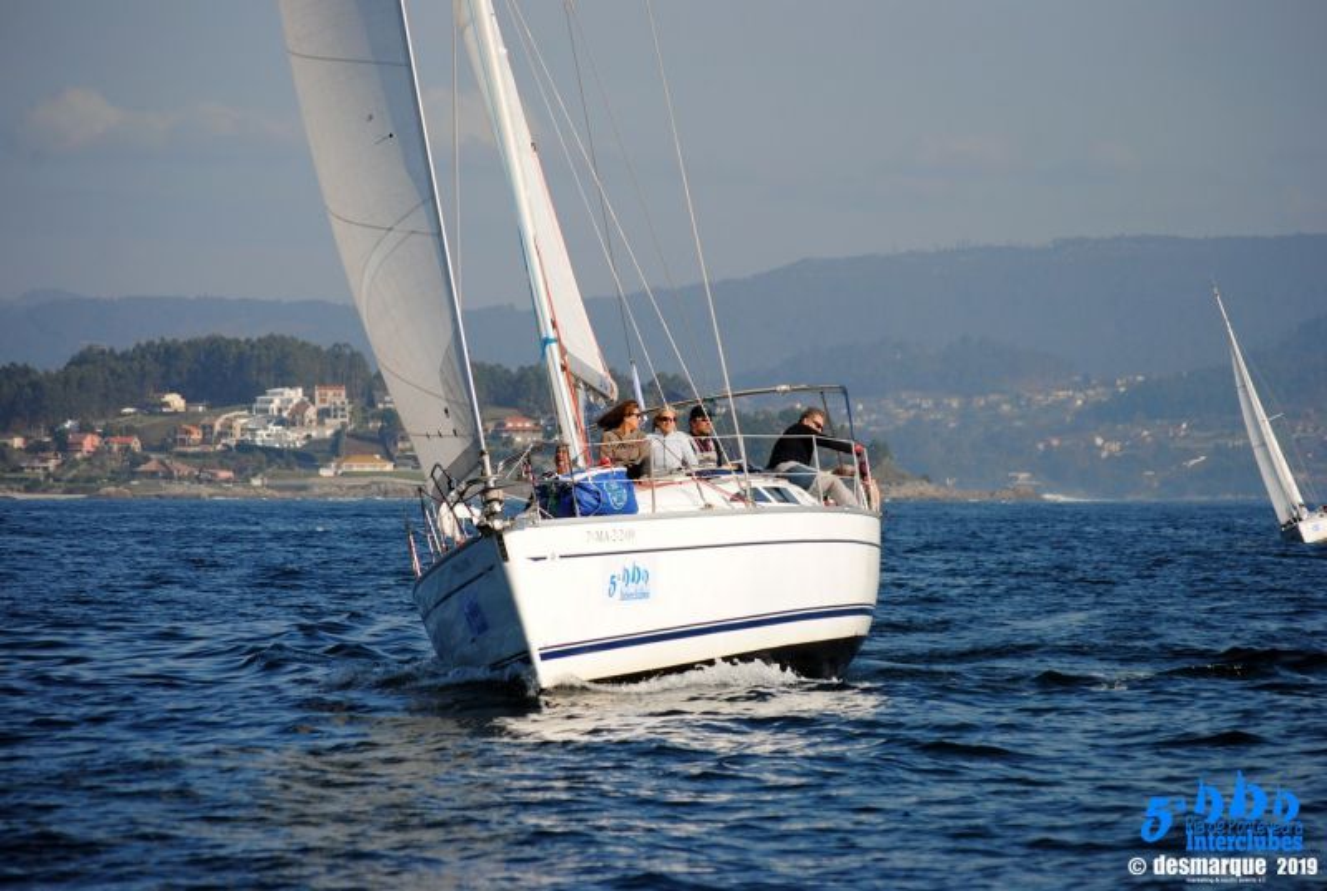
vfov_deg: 7.4
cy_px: 446
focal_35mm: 188
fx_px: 6926
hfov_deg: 10.9
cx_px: 664
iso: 100
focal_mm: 125
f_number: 6.3
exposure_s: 1/640
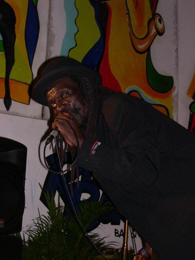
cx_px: 98
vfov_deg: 22.5
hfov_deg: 17.0
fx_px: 653
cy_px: 130
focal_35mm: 87
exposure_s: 1/60
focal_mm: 18.4
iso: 400
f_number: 4.4
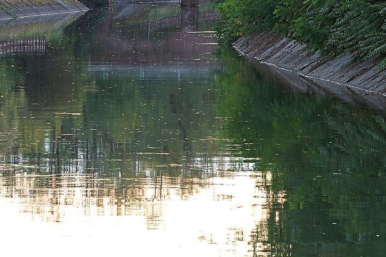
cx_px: 323
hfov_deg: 4.6
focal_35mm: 444
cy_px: 187
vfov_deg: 3.1
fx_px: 4764
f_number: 13
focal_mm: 105
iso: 100
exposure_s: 1/6
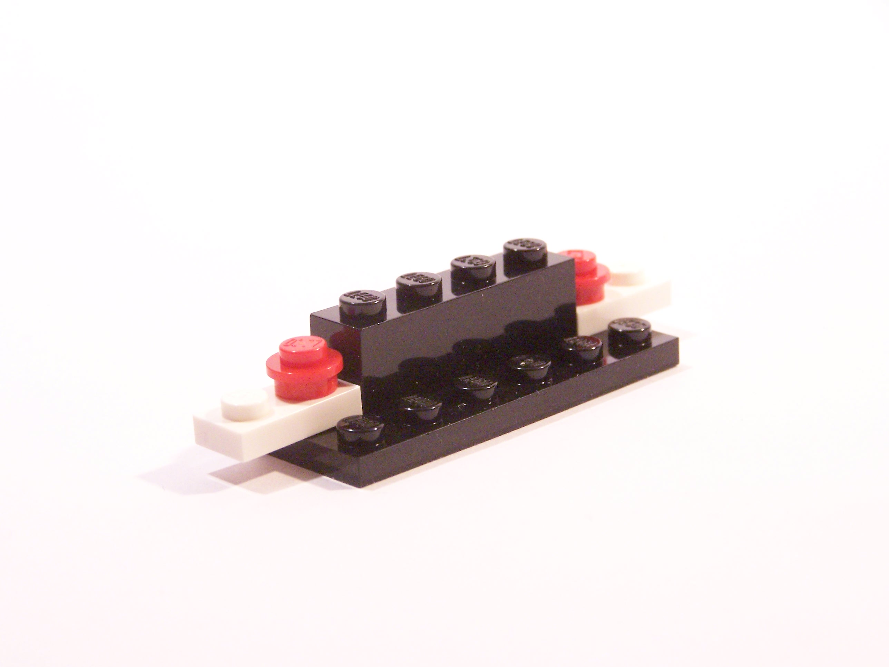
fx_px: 2414
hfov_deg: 20.9
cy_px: 334
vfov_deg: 15.7
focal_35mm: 94
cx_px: 444
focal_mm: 15.6
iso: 400
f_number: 3.2
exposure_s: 1/45
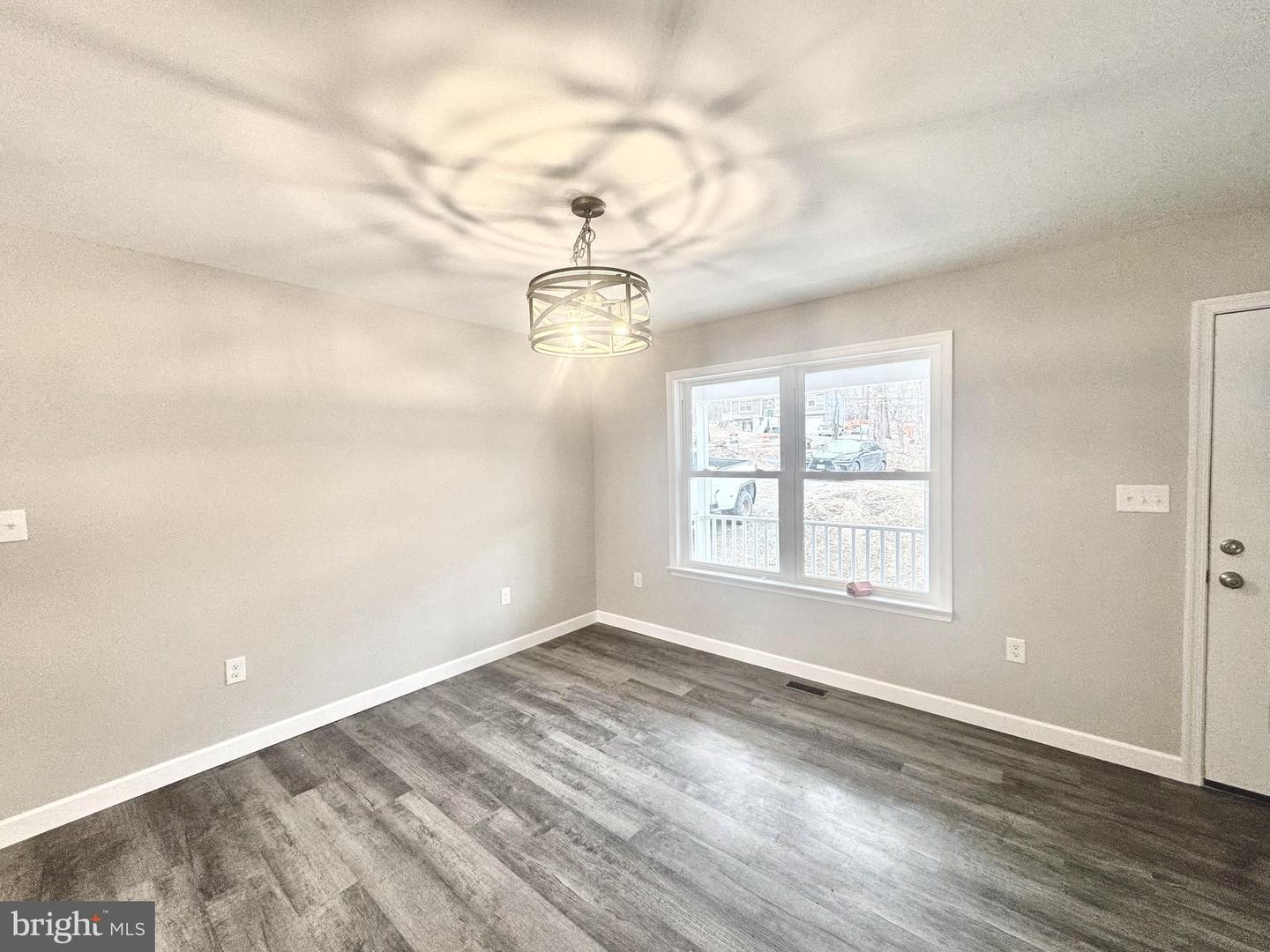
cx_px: 635
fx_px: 514
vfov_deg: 85.7
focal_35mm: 14
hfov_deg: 102.1
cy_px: 476
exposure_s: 1/120
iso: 125
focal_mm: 2.22
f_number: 2.2
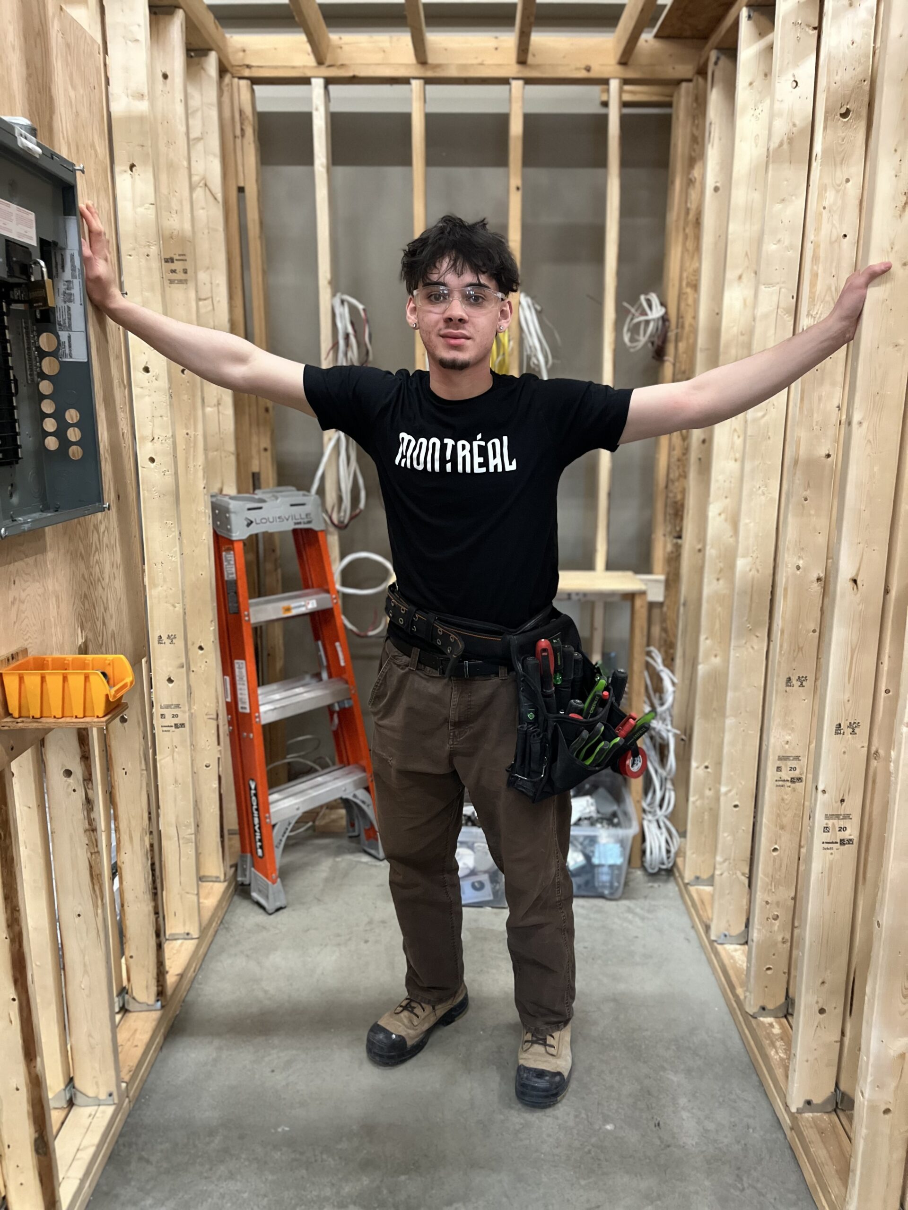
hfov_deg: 53.1
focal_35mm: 26
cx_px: 454
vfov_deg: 67.3
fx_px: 909
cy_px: 605
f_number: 1.6
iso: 400
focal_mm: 5.1
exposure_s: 1/40
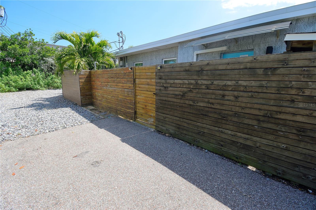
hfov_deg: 100.4
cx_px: 158
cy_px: 105
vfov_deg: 77.3
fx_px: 132
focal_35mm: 15
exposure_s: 1/250
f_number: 8
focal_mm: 10
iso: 200
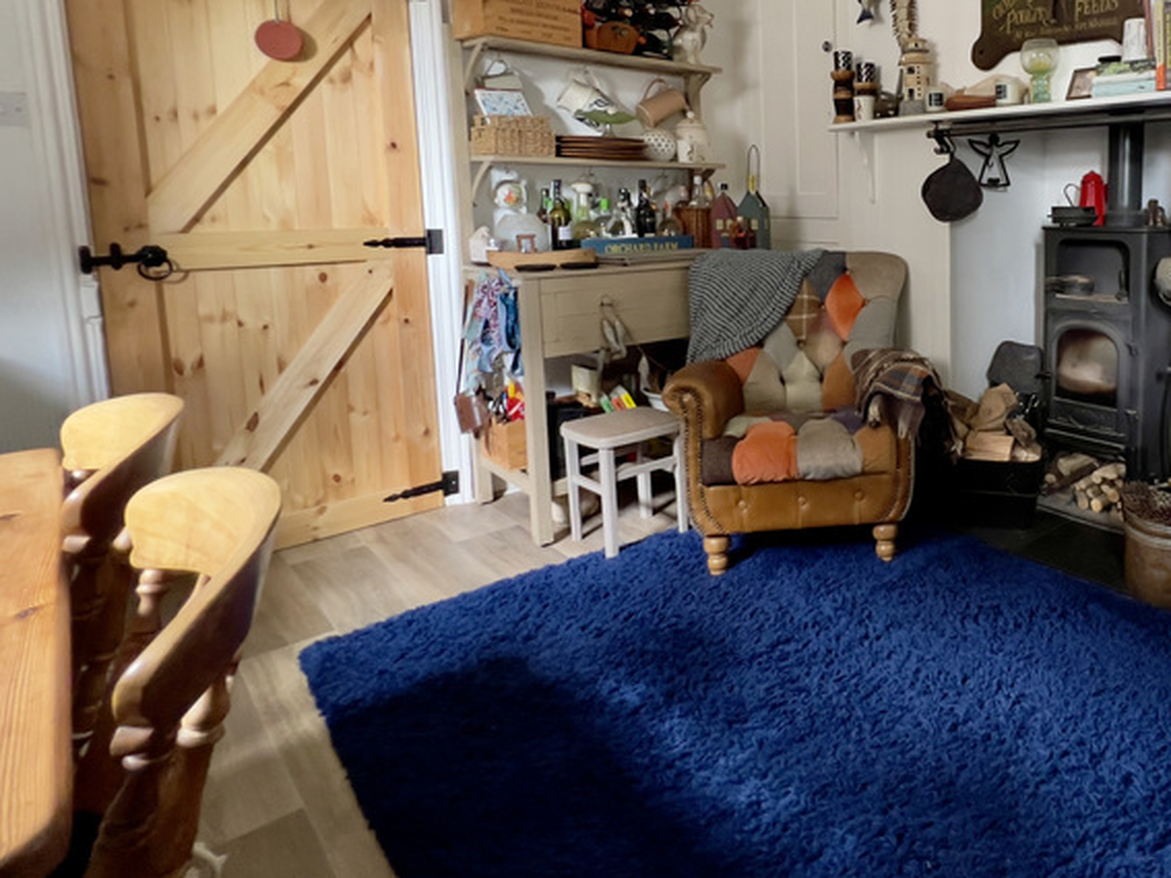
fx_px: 744
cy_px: 291
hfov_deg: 68.3
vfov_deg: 59.6
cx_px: 954
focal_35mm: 22
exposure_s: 1/60
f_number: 1.8
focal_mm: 1.57
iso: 640
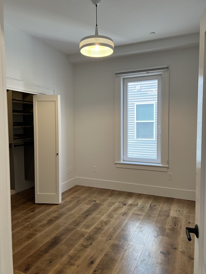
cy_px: 137
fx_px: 206
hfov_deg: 53.1
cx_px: 103
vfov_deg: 67.3
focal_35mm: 26
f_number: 1.5
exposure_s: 1/120
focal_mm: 5.7
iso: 100
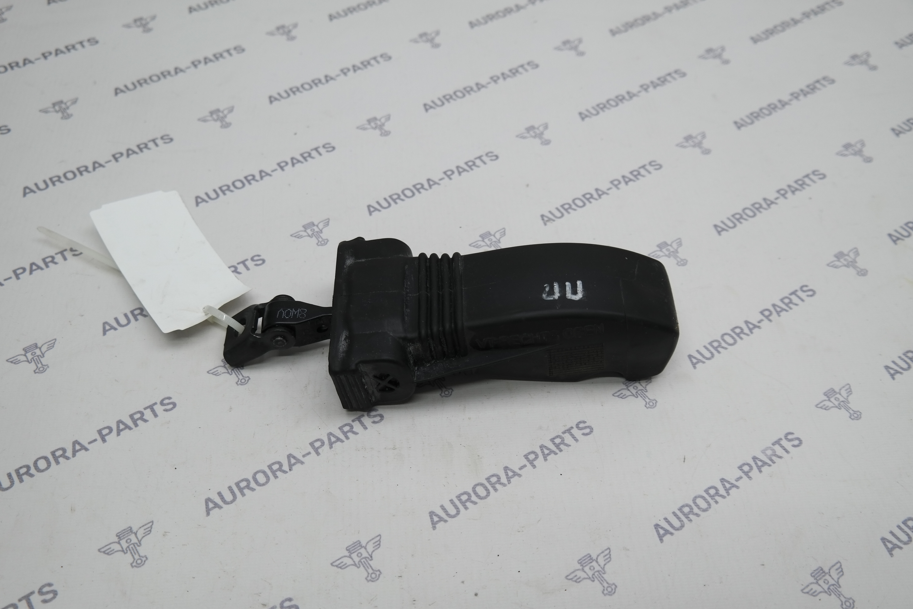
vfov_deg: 36.9
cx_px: 456
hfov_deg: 53.1
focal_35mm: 36
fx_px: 913
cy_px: 304
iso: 100
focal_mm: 24
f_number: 4
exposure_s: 1/100
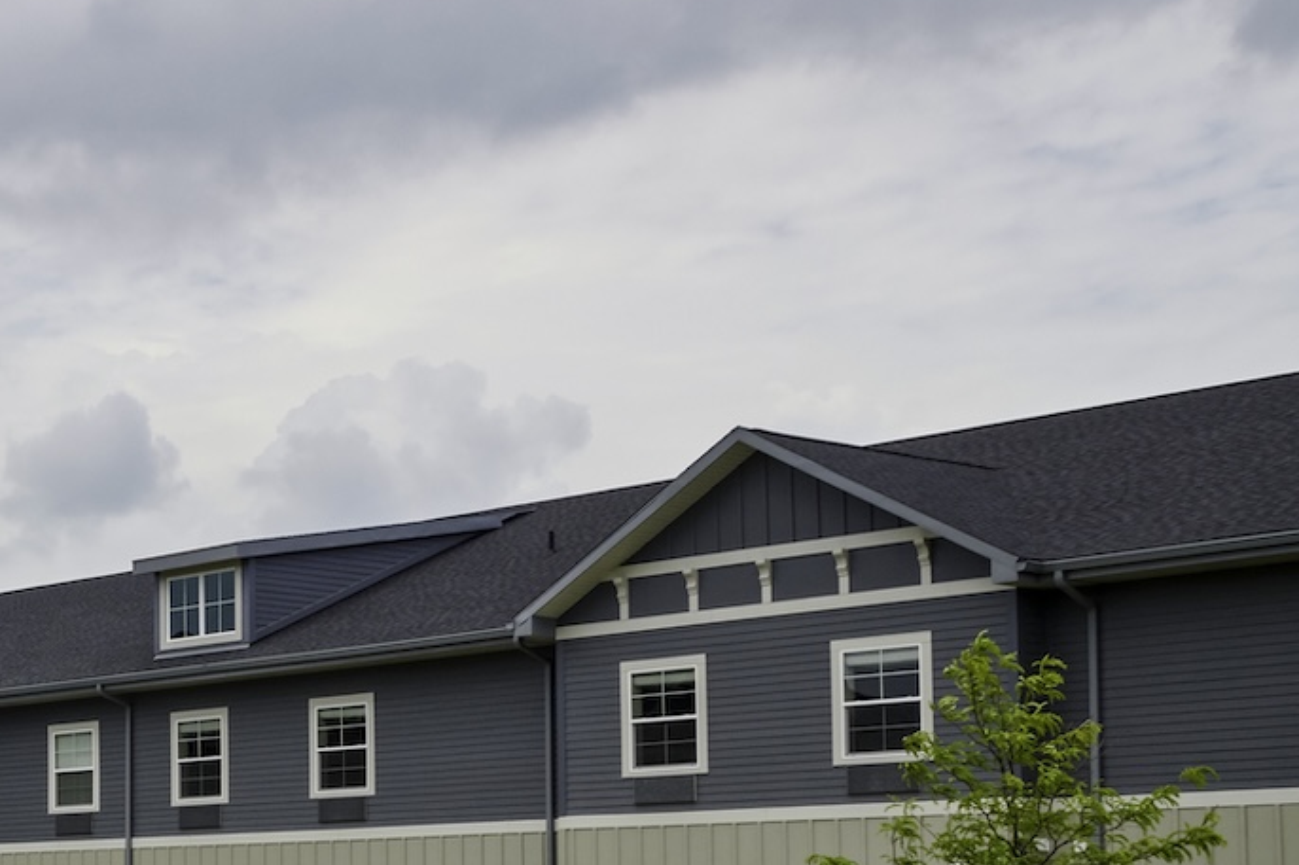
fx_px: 2525
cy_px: 779
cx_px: -485
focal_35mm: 70
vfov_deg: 19.1
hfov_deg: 24.4
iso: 500
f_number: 11
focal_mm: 24
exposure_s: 1/400
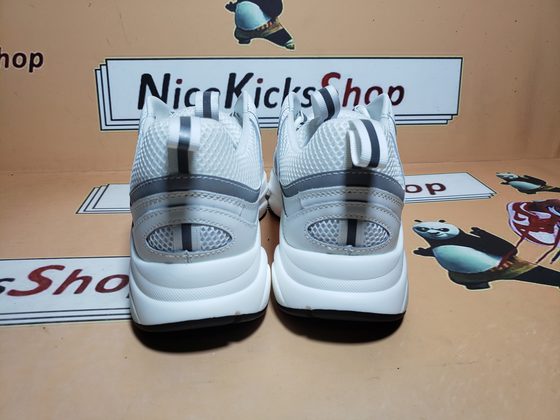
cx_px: 280
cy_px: 210
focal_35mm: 26
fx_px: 421
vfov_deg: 53.1
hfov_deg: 67.3
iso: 50
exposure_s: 1/612
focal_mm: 4.3
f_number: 1.5
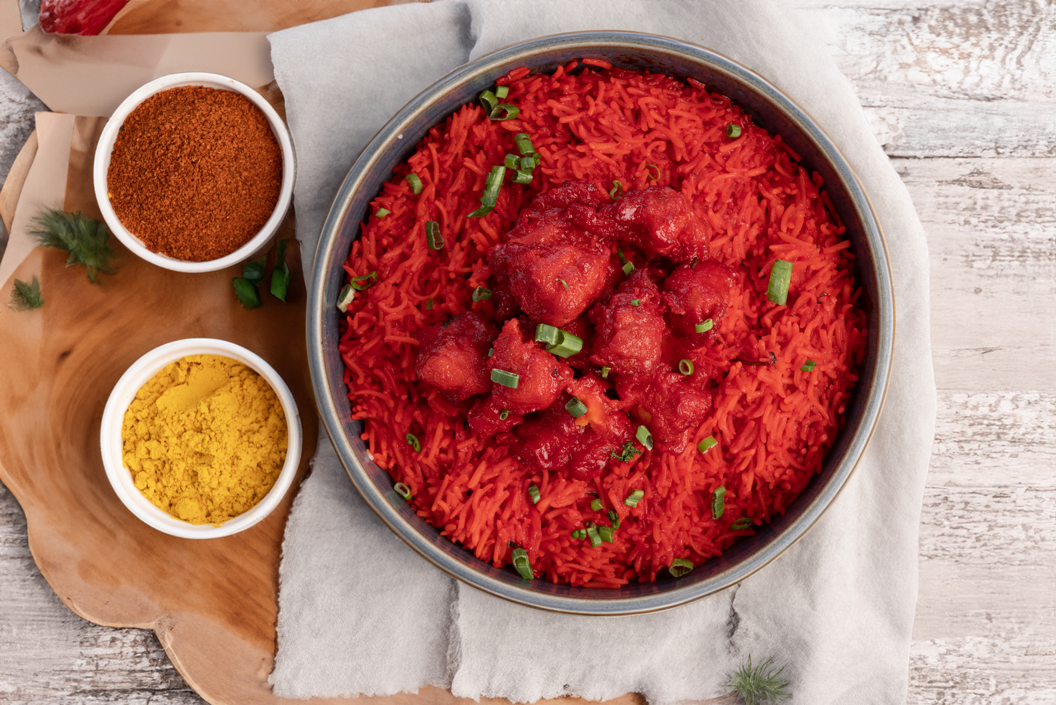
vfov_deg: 22.3
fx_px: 1790
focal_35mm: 61
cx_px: 528
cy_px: 352
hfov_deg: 32.9
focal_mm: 61
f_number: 9
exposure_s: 1/50
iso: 400
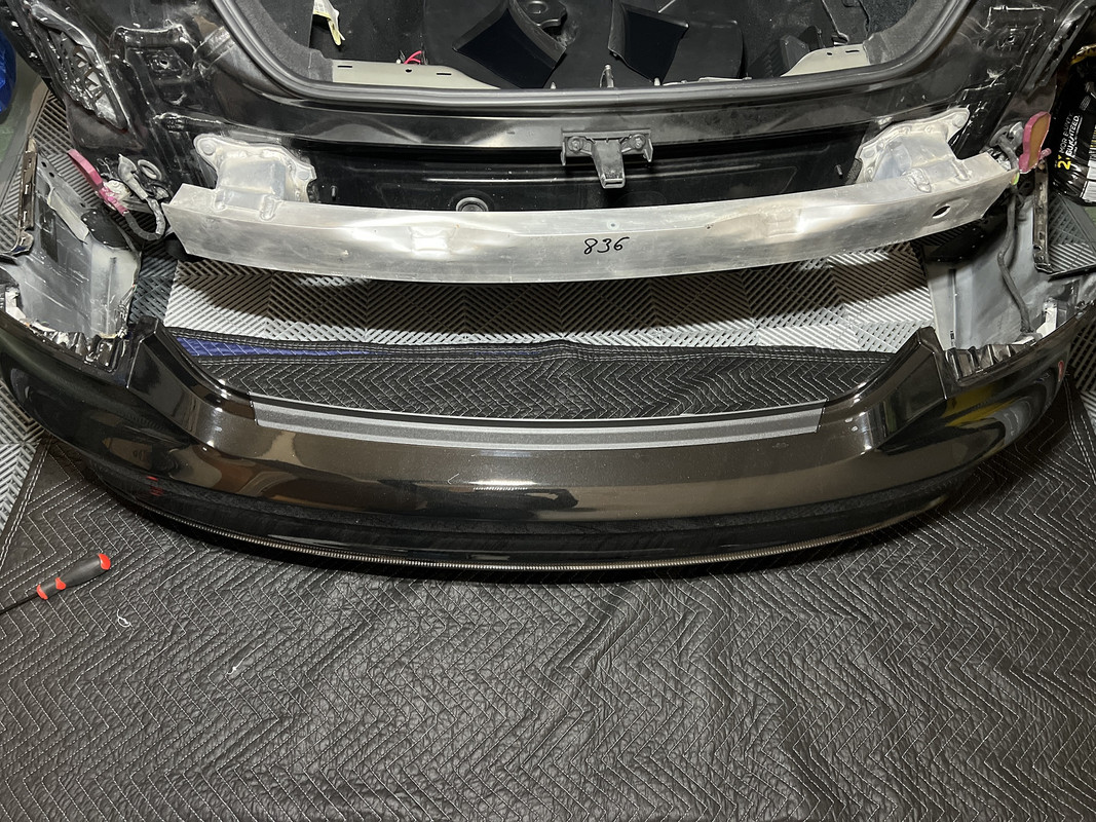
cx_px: 548
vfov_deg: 53.1
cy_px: 411
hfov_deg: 67.3
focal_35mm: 26
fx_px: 823
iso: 640
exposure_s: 1/40
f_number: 1.5
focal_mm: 5.7
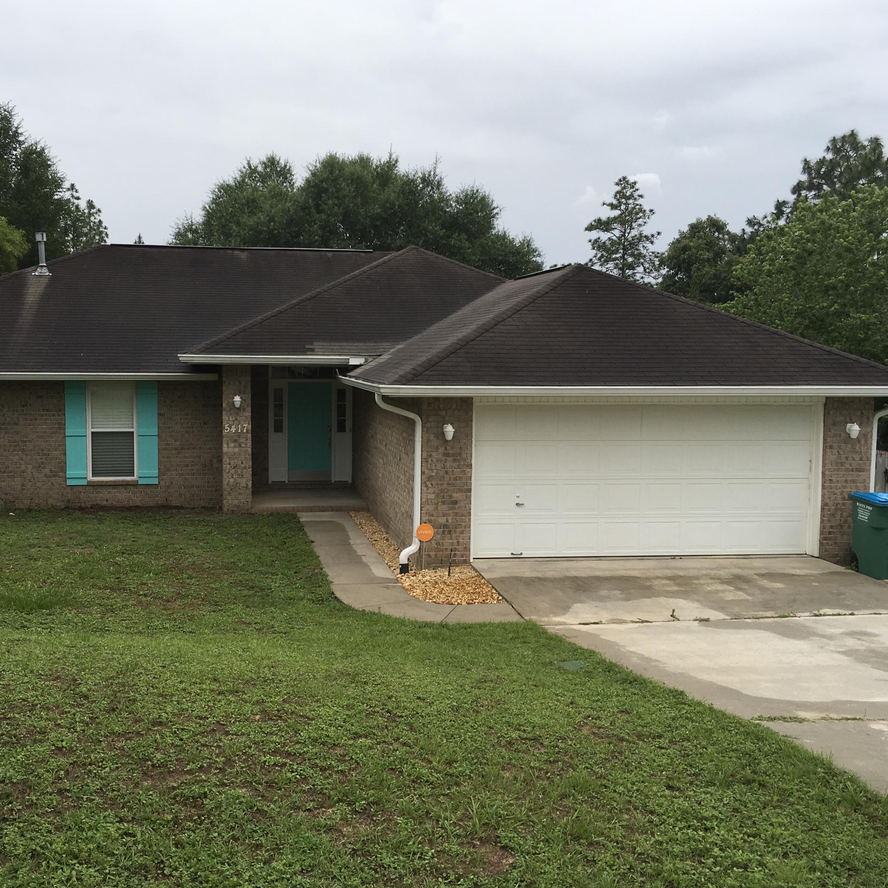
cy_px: 437
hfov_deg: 47.0
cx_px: 371
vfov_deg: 47.2
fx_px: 1016
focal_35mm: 35
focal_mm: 4.15
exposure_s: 1/699
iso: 25
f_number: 2.2
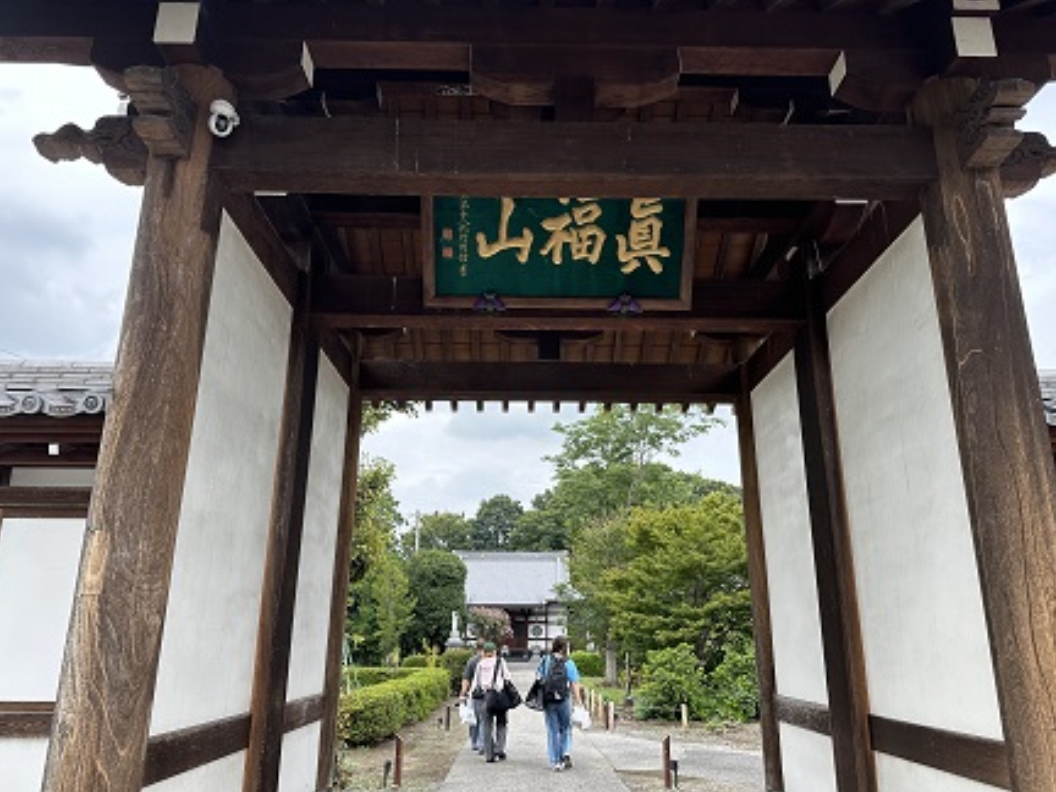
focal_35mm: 25
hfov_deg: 69.4
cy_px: 400
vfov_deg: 54.9
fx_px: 763
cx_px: 540
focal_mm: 6.86
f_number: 1.78
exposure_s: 1/989
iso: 80
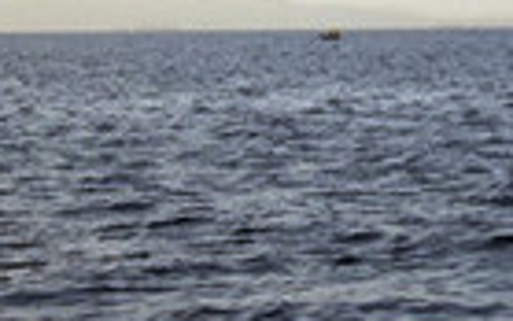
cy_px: -397
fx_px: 2168
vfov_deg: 7.9
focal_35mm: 155
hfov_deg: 12.6
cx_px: 830
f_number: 2.8
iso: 125
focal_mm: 34
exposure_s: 1/2000
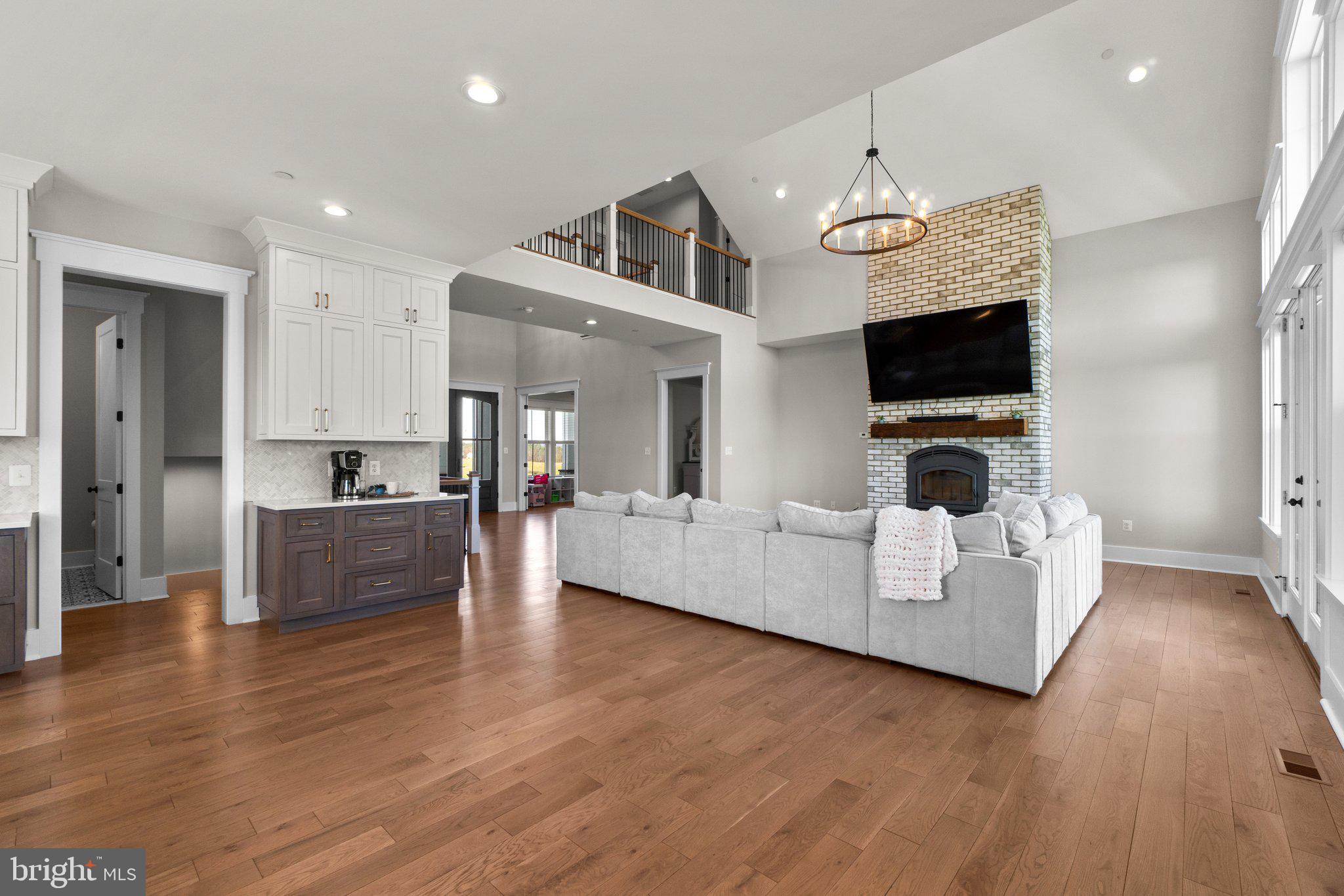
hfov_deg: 100.4
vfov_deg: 77.3
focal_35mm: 15
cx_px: 672
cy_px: 448
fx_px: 560
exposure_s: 1/15
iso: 100
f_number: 8
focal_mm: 10
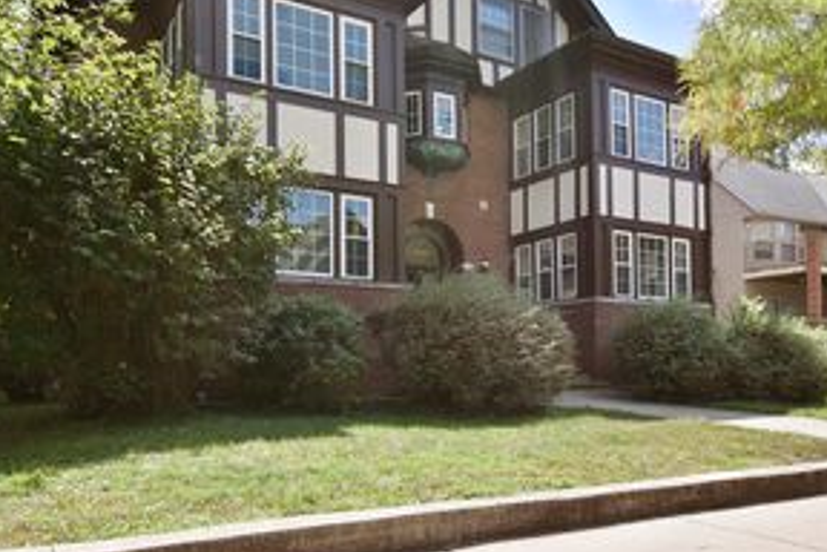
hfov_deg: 69.4
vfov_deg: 49.4
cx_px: 408
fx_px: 597
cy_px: 312
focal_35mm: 26
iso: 320
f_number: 4.5
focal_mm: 10
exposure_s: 1/2000
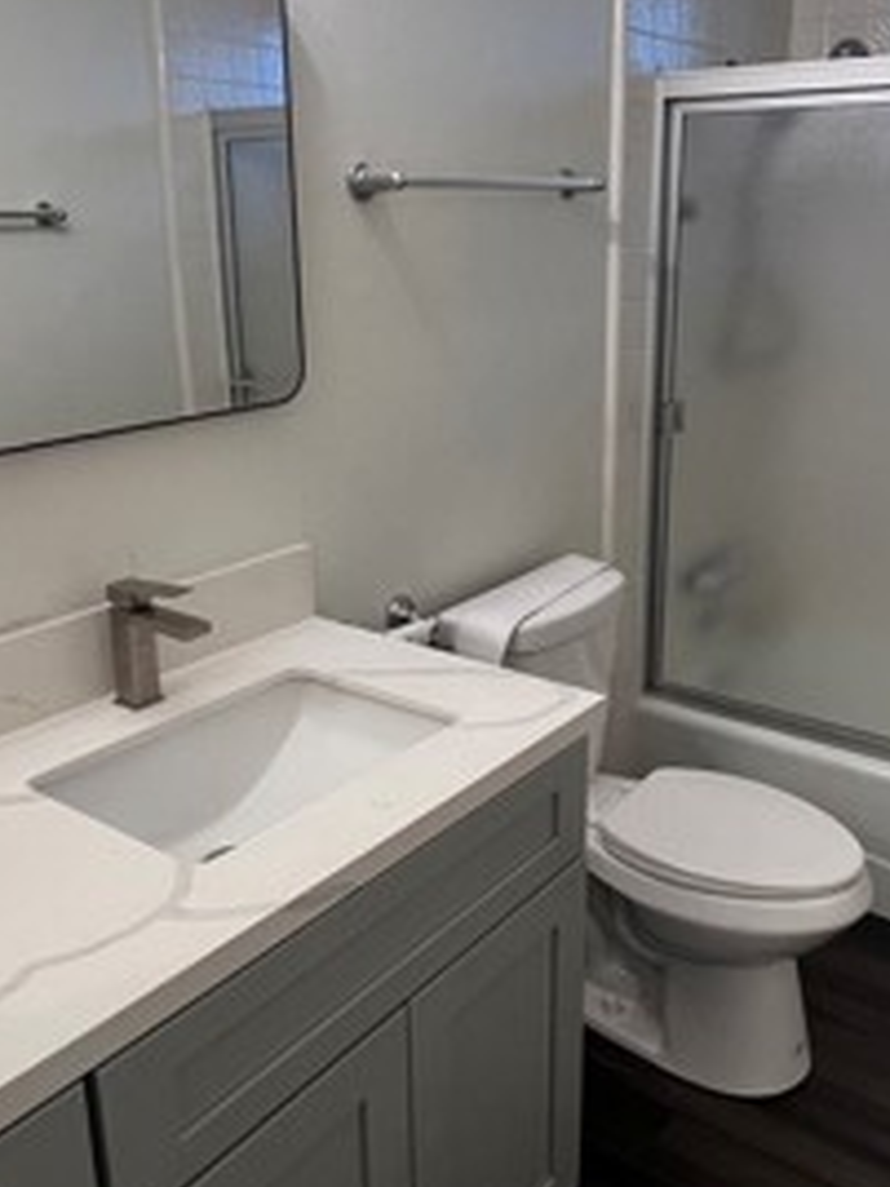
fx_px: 1063
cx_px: 514
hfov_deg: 45.3
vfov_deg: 58.3
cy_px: 545
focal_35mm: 31
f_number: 1.8
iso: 250
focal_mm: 1.57
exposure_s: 1/120
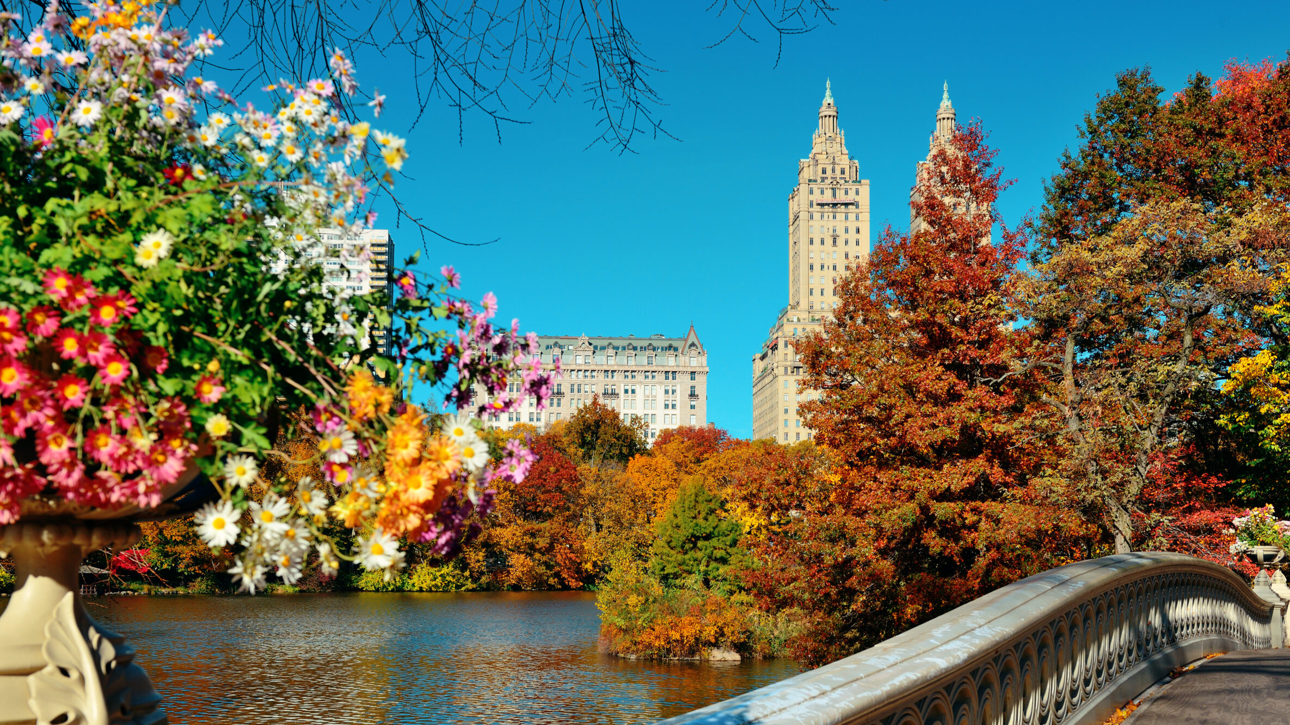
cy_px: 424
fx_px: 1471
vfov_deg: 27.7
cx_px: 610
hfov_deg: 47.3
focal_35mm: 43
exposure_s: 1/800
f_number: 7.1
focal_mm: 38
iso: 200
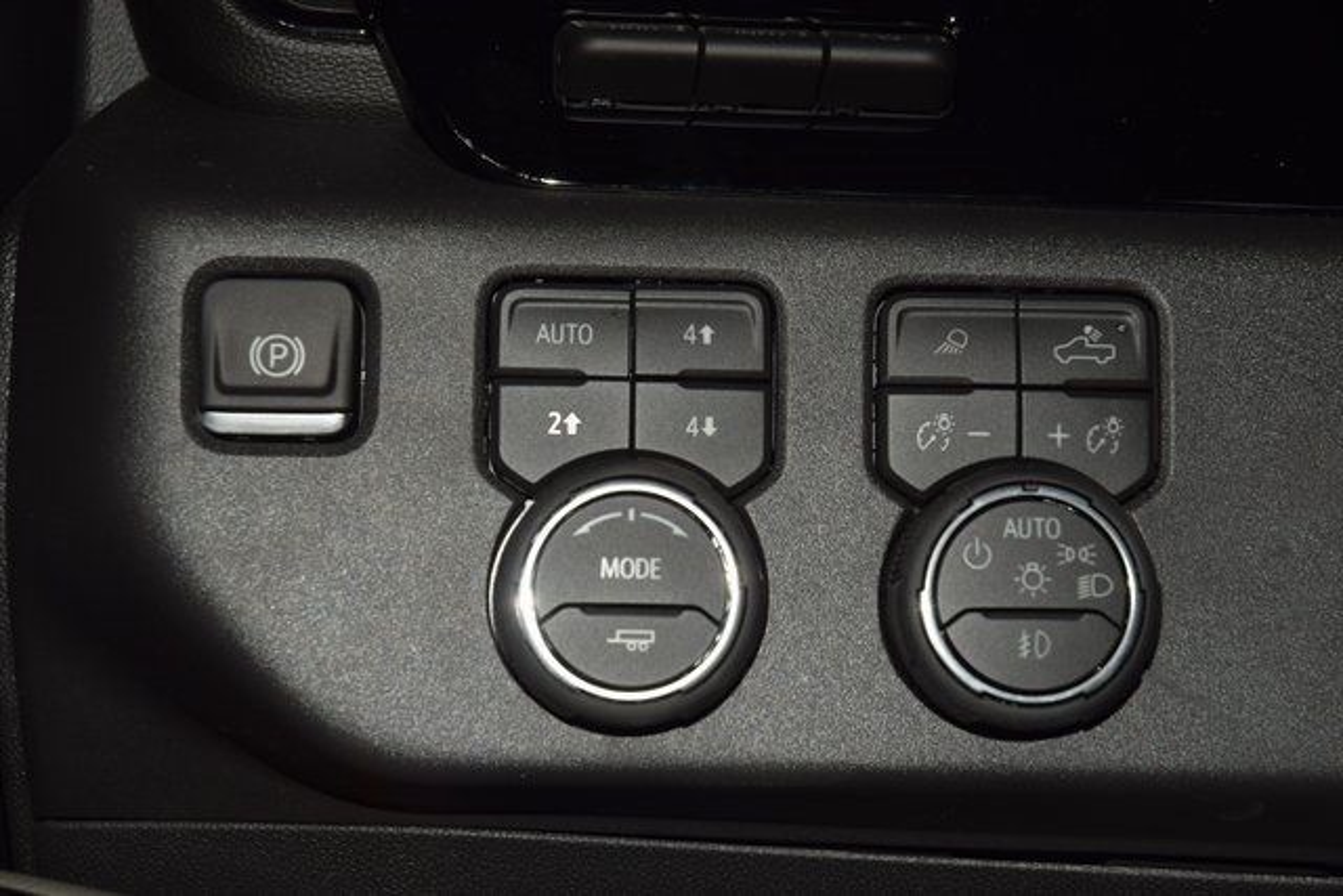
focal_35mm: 105
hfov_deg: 19.5
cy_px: 448
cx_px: 672
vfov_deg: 13.0
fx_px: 3918
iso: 100
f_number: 8
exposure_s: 1/125
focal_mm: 70
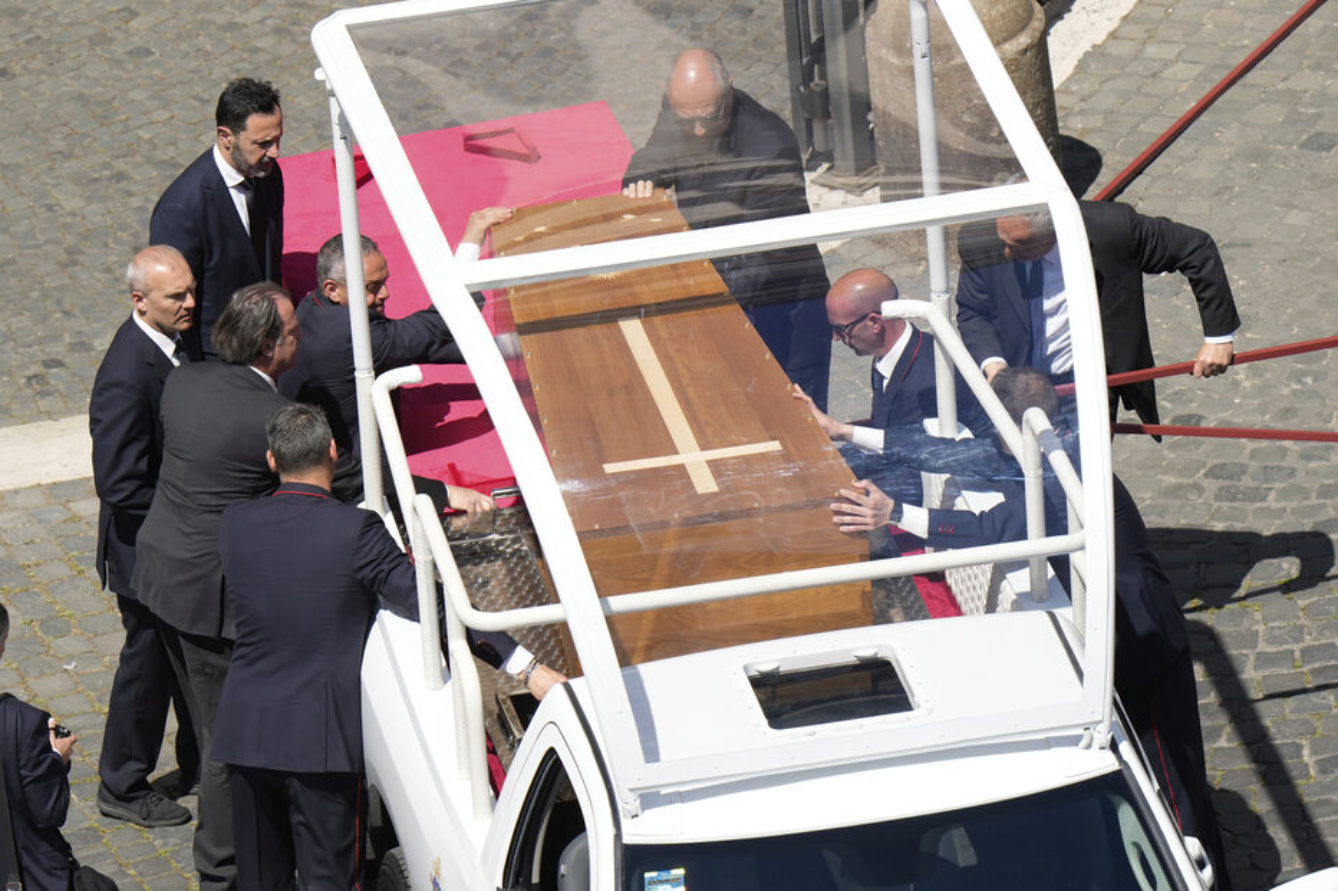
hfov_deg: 3.4
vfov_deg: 2.3
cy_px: 446
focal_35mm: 600
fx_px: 22295
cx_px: 669
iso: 320
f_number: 5
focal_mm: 400
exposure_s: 1/2000
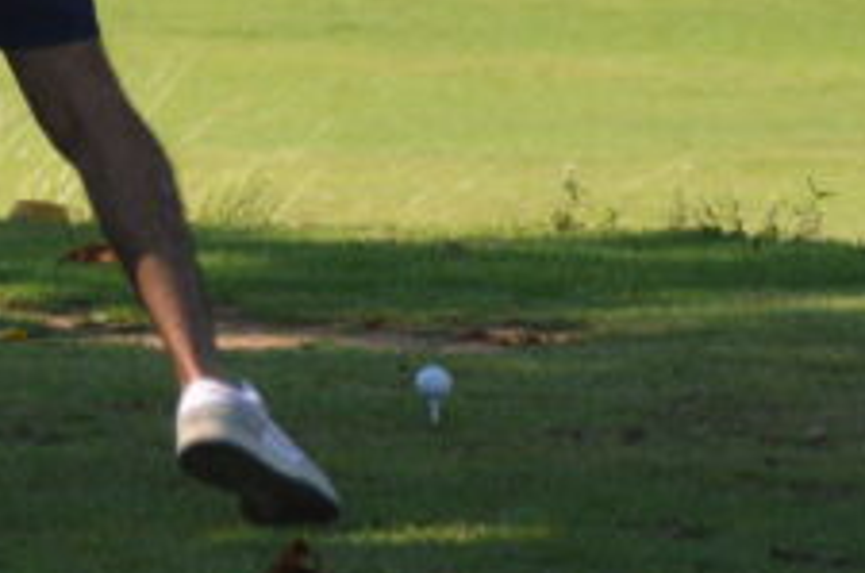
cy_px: -460
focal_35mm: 547
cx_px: -35
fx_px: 13115
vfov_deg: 2.5
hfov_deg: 3.8
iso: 400
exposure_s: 1/640
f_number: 4.5
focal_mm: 80
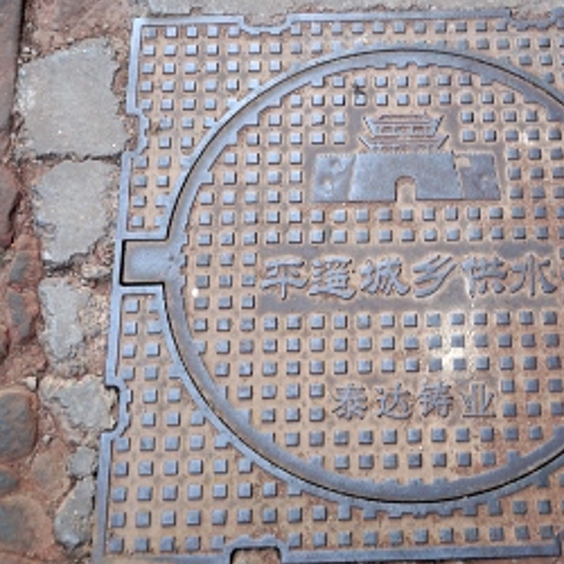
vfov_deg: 32.2
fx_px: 977
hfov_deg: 31.9
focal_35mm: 53
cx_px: 390
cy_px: 283
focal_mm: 26
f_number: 4
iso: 100
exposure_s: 1/60
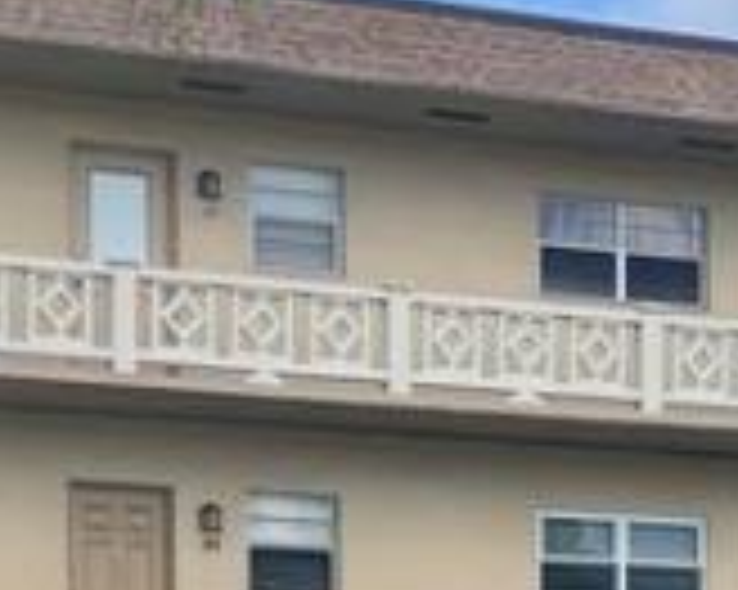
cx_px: 490
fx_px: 3122
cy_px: 923
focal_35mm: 143
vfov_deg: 10.4
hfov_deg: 13.5
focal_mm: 5.1
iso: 32
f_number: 1.6
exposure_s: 1/1279
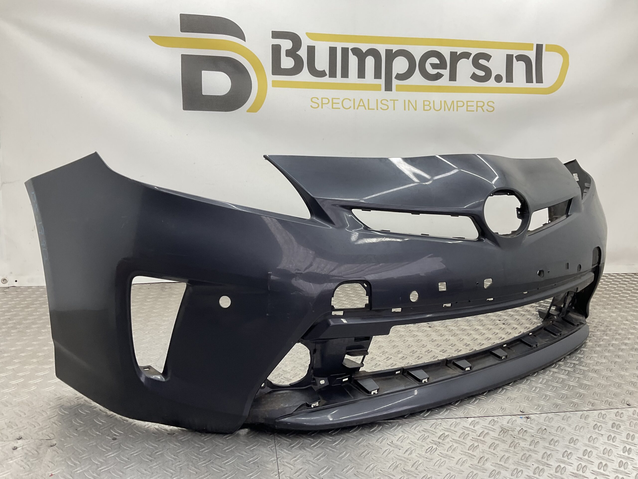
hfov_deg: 61.7
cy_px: 240
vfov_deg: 48.2
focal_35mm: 29
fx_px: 534
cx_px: 319
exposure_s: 1/100
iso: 25
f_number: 1.8
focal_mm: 3
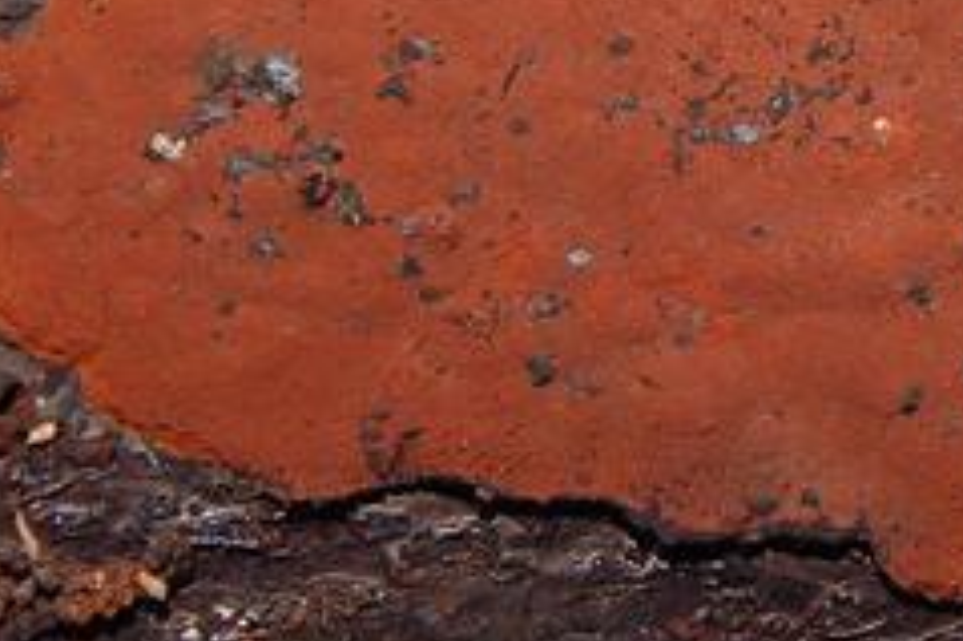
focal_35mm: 190
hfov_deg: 10.7
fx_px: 5079
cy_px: 97
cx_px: 1050
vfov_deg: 7.2
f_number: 16
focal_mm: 42
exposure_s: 1/80
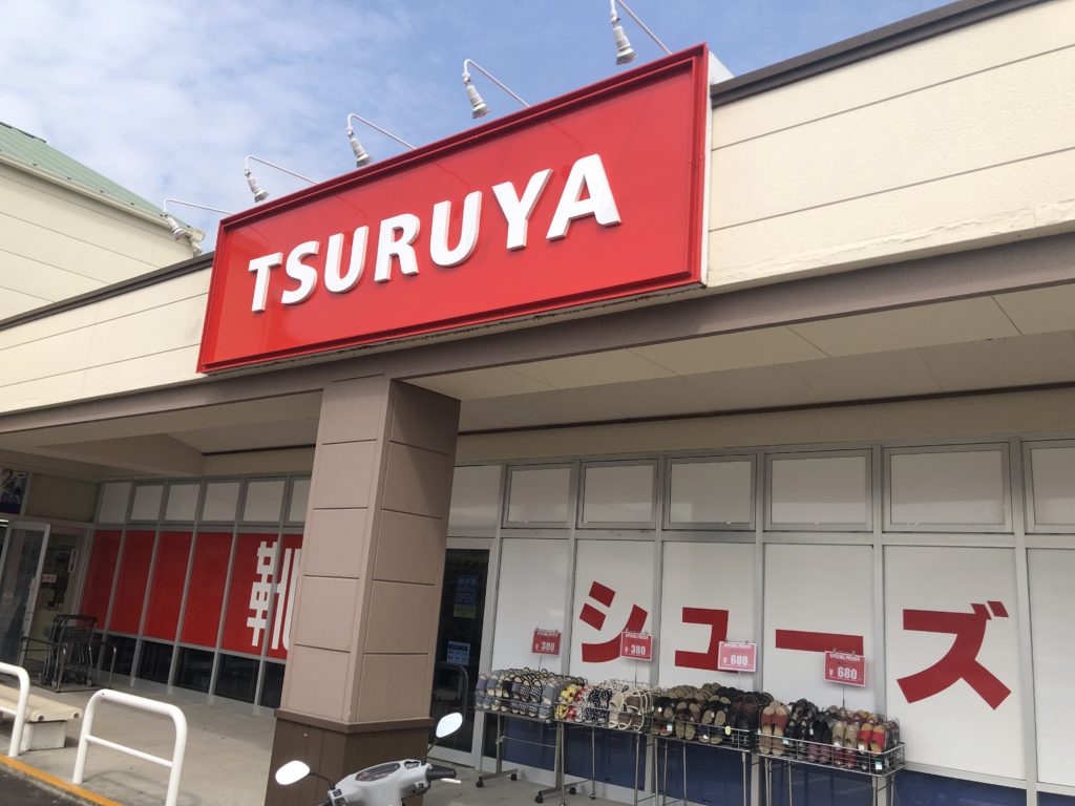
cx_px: 538
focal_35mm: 28
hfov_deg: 63.4
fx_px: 870
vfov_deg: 49.7
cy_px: 403
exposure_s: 1/1799
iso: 20
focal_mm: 3.99
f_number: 1.8
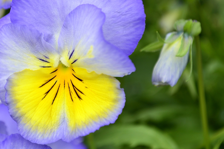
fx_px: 831
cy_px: 55
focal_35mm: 134
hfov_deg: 15.3
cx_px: 63
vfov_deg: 10.2
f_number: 6.3
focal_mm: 55
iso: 200
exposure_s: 1/250
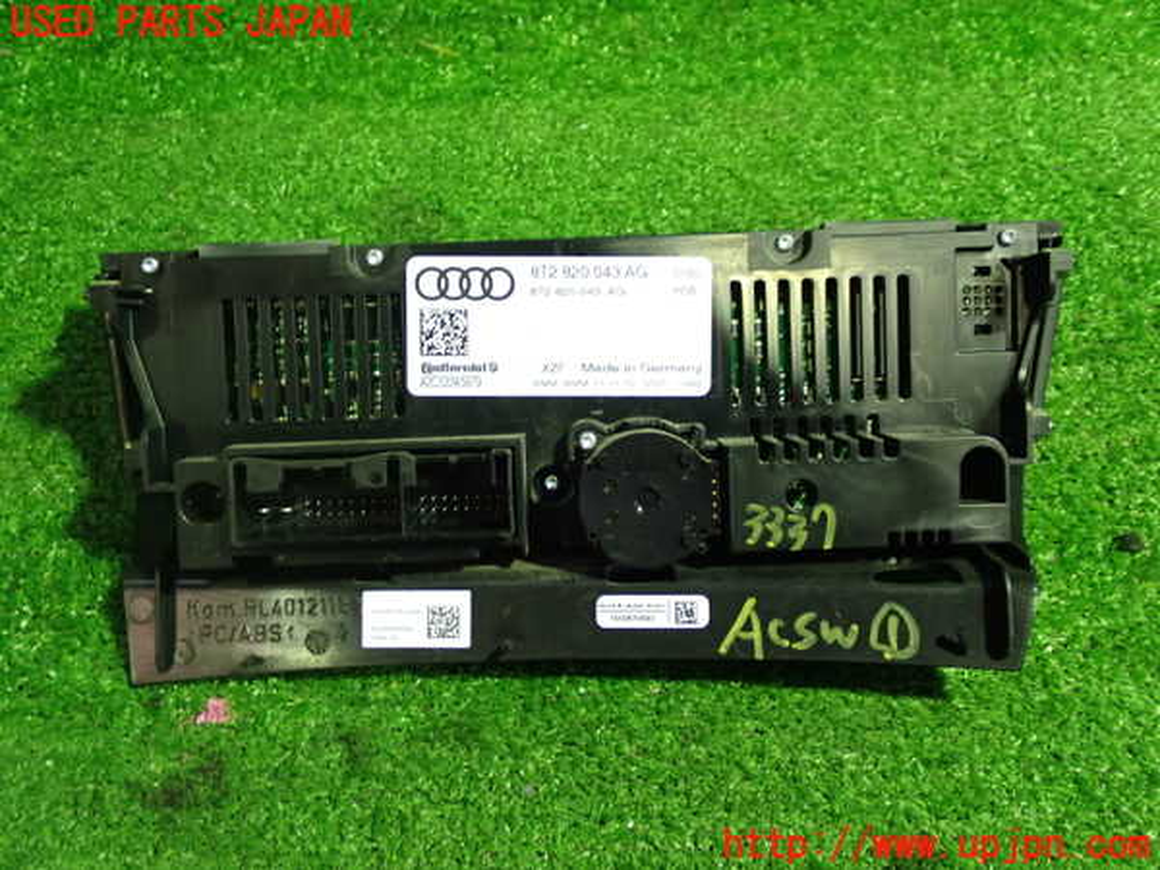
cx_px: 580
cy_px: 435
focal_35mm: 41
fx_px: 1374
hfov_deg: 45.8
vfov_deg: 35.1
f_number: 2.8
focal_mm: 7.31
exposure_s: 1/40
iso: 640
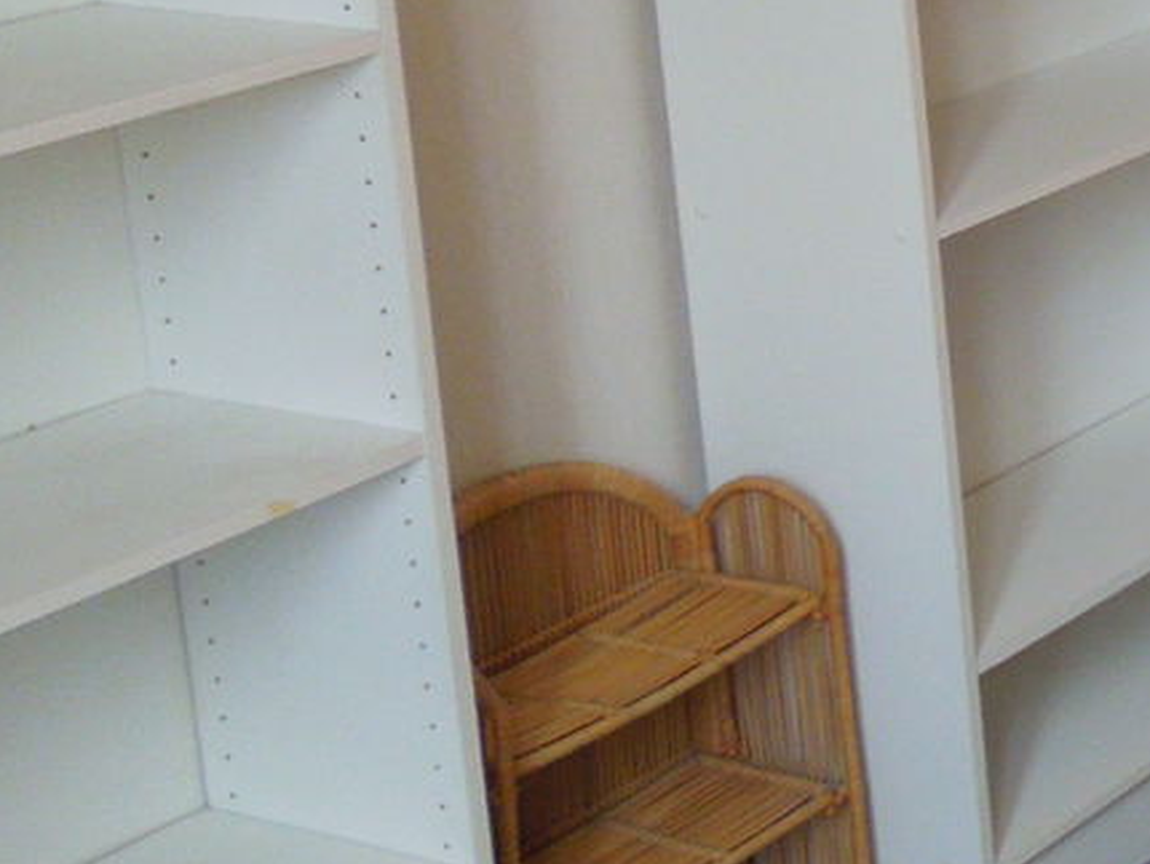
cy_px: -29
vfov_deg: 15.6
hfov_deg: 18.2
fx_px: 3091
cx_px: 1835
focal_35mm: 93
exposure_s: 1/30
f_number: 3.3
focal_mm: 4.5
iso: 250
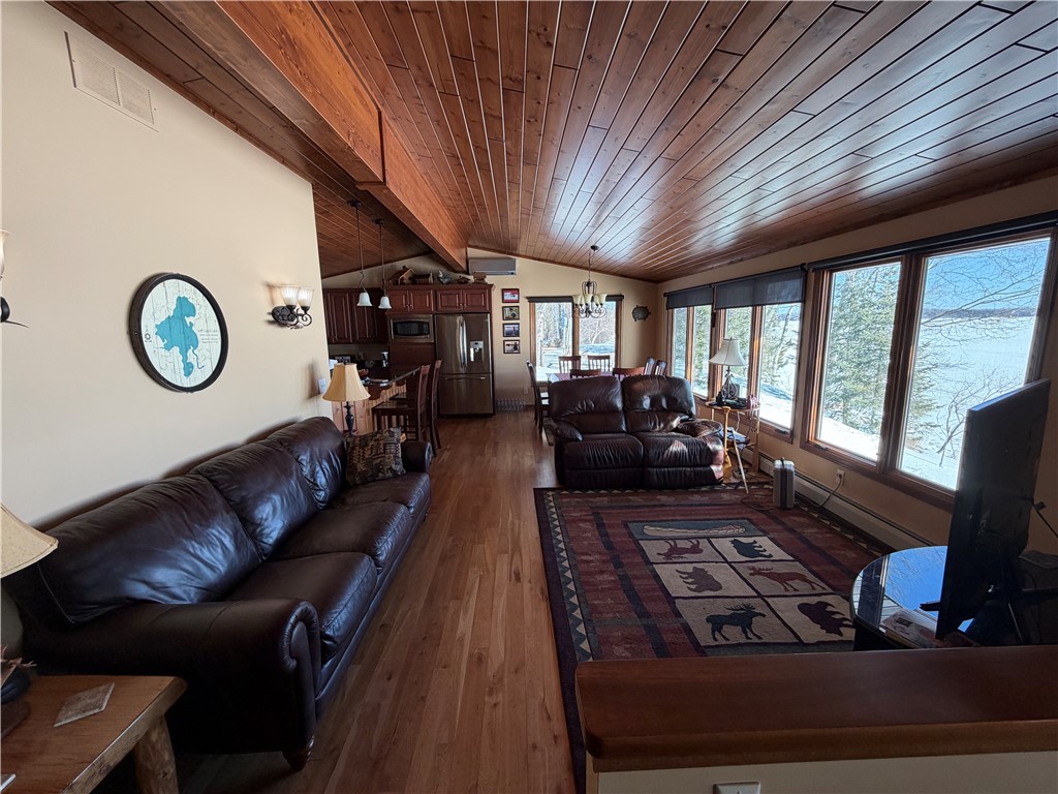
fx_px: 428
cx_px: 529
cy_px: 397
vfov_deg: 85.7
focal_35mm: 14
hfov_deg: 102.1
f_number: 2.2
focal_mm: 2.22
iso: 125
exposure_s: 1/121
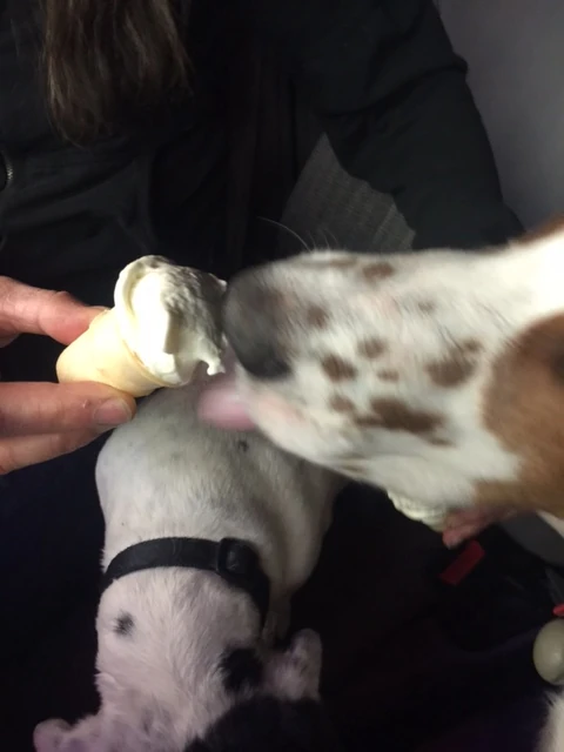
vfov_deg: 61.7
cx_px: 282
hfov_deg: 48.2
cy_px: 376
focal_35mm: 29
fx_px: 630
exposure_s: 1/10
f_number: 2.2
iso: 100
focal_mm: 4.15
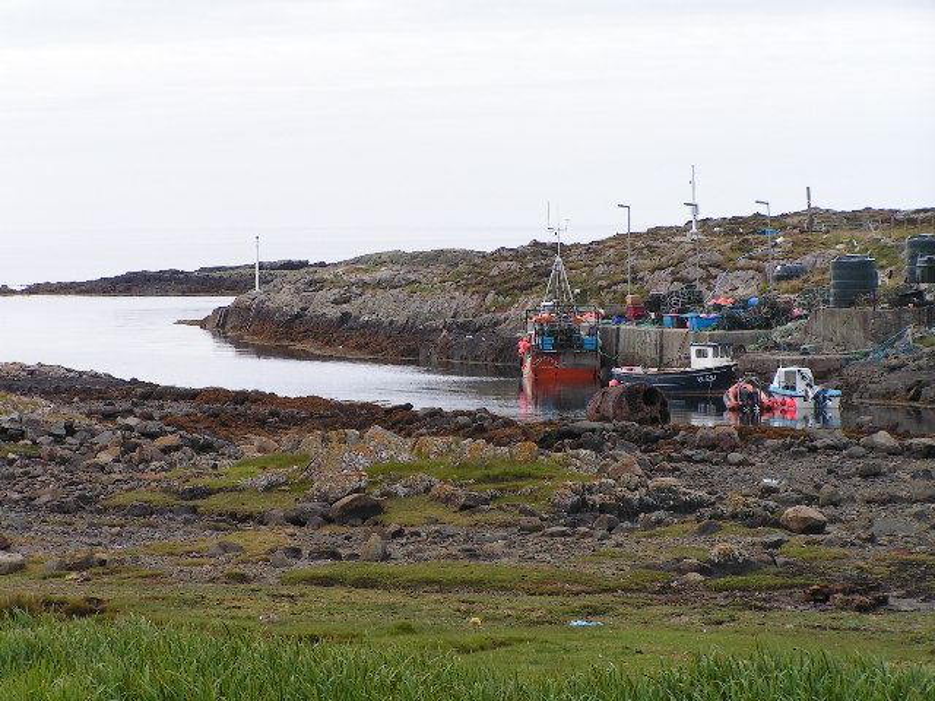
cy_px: 350
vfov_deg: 7.9
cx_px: 468
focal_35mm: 188
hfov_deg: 10.5
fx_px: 5078
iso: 50
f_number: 5
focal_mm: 31.2
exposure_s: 1/250
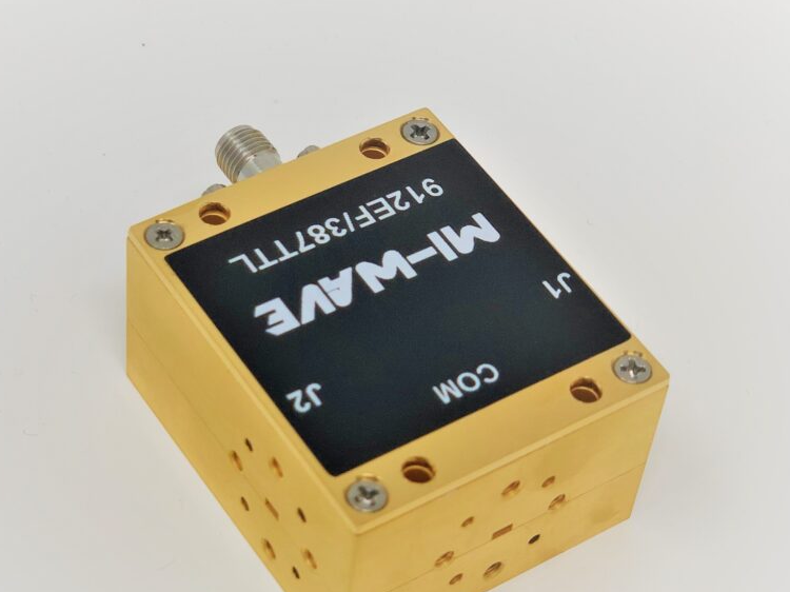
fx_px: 1620
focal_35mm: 71
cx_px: 291
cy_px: 400
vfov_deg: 20.6
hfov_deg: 27.3
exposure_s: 1/120
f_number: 2.4
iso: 20
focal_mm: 6
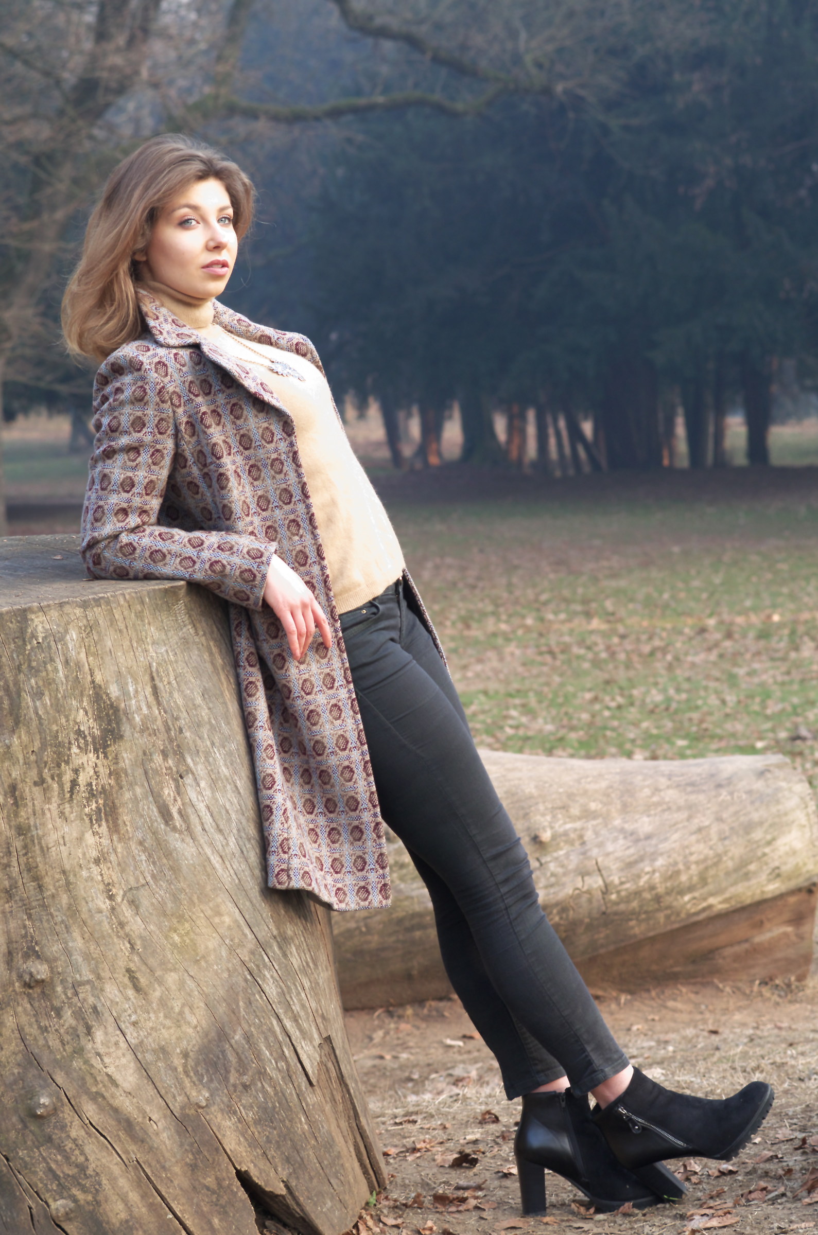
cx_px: 409
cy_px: 618
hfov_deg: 13.0
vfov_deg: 19.5
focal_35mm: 105
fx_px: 3596
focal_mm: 70
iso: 800
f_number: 6.3
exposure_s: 1/40
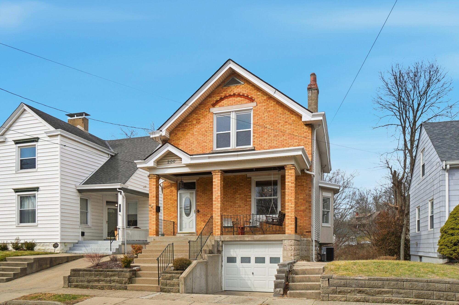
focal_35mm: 26
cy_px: 152
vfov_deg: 50.3
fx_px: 325
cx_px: 230
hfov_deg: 70.5
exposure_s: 1/4000
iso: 100
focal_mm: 17
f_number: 4
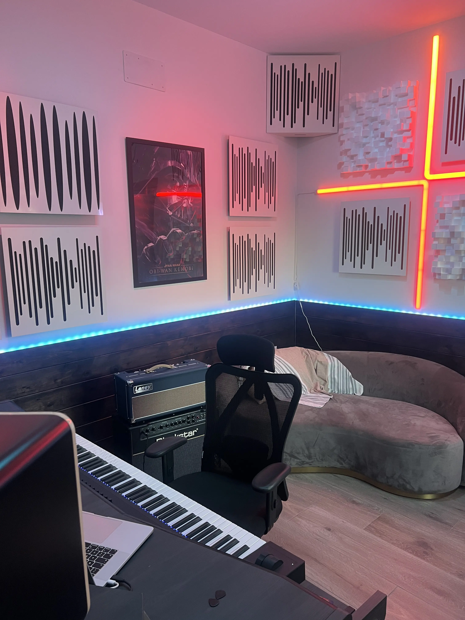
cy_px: 310
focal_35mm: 26
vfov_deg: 67.3
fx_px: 466
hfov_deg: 53.1
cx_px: 232
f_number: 1.5
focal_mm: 5.7
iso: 125
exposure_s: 1/64
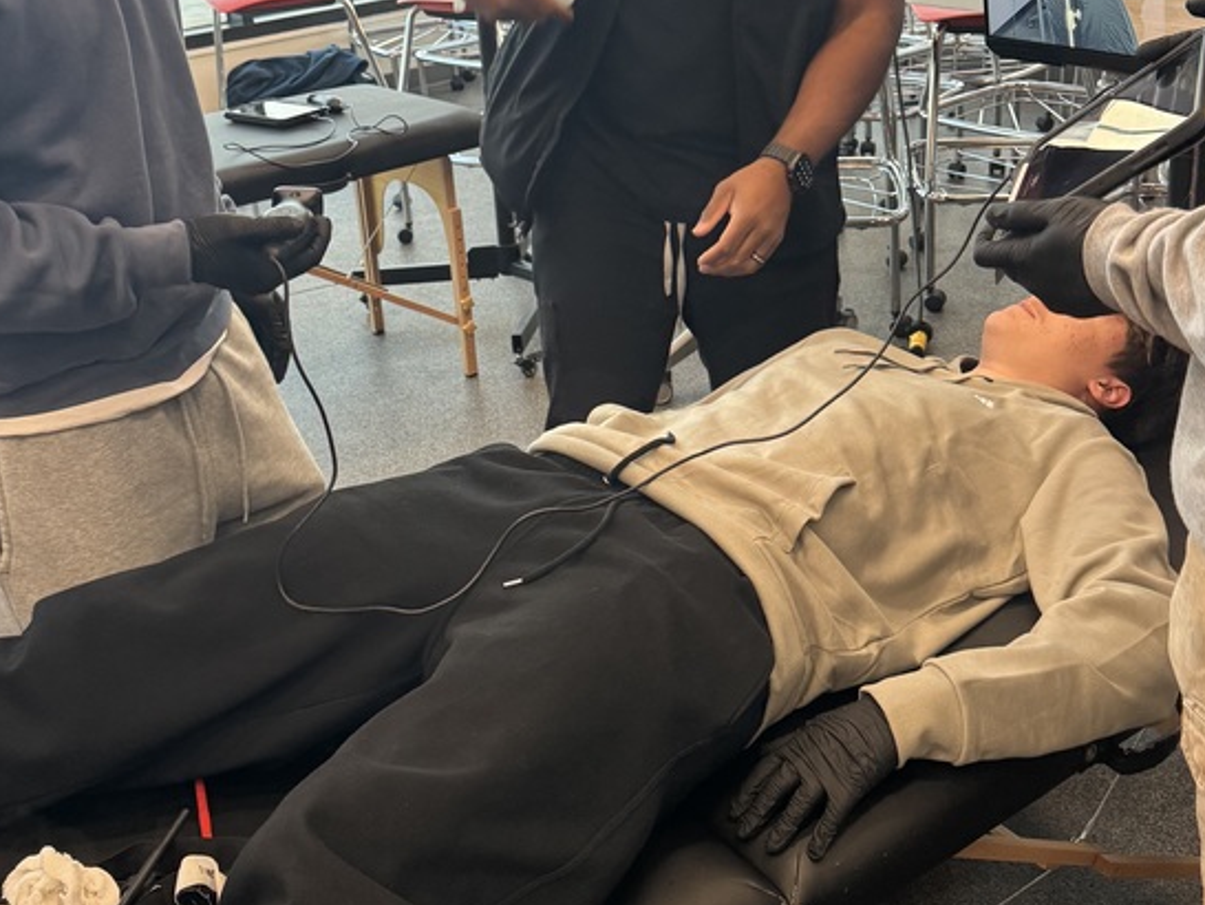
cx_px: 660
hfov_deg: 42.0
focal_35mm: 45
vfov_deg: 31.9
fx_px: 1567
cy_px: 283
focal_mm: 6.76
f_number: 1.78
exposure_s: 1/60
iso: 250
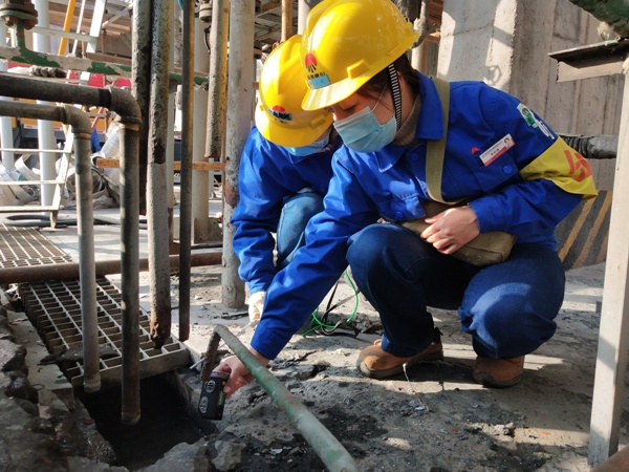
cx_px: 314
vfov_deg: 46.8
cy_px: 236
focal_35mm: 30
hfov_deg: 60.0
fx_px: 545
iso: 140
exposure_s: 1/440
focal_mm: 3.95
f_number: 1.8
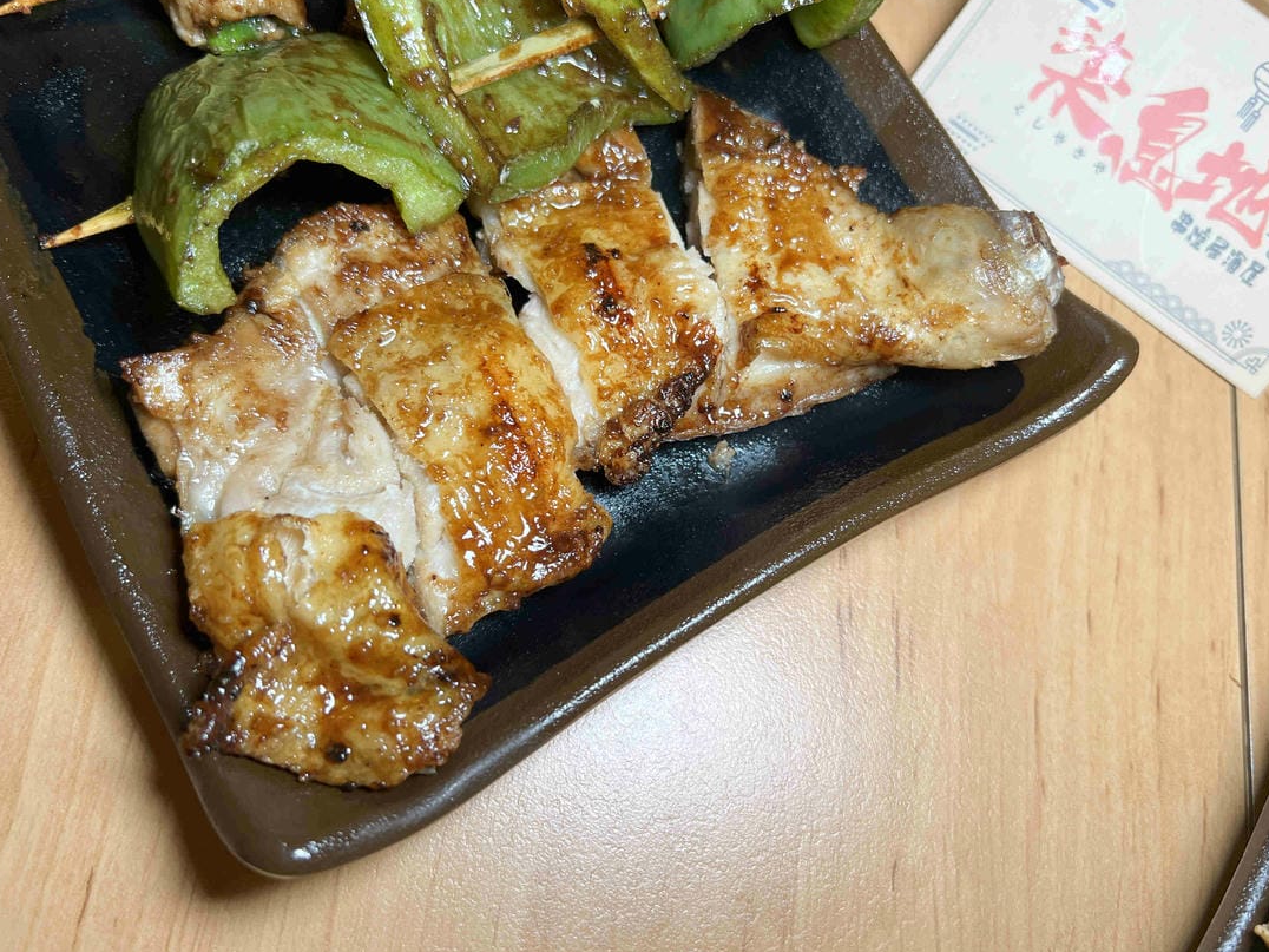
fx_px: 1063
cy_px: 439
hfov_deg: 61.6
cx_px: 660
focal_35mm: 29
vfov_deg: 48.2
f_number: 1.5
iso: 64
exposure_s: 1/121
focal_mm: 5.7
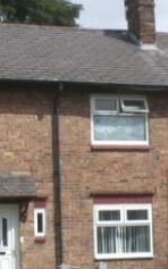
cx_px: 21
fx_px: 726
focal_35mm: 99
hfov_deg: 13.1
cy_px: 167
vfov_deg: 21.0
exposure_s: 1/500
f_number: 4.4
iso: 50
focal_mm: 6.3
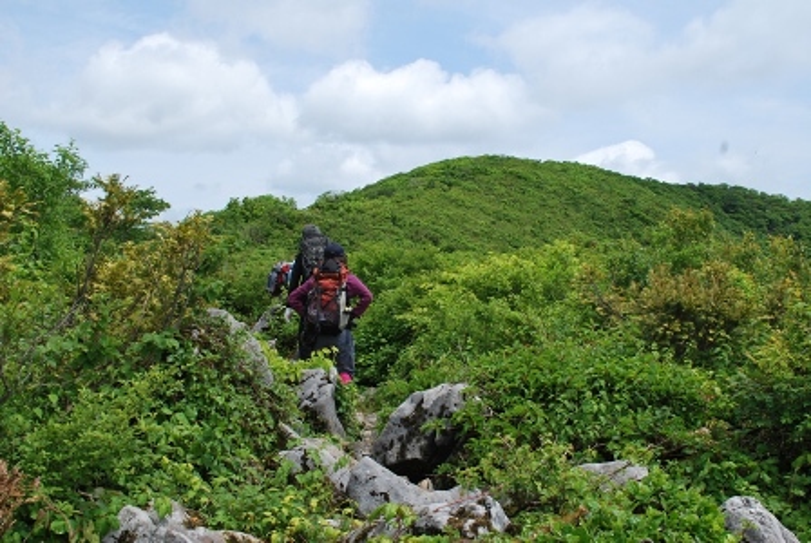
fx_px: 880
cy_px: 272
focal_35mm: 39
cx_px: 406
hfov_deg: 49.5
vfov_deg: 34.3
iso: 200
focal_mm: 26
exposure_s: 1/250
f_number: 10
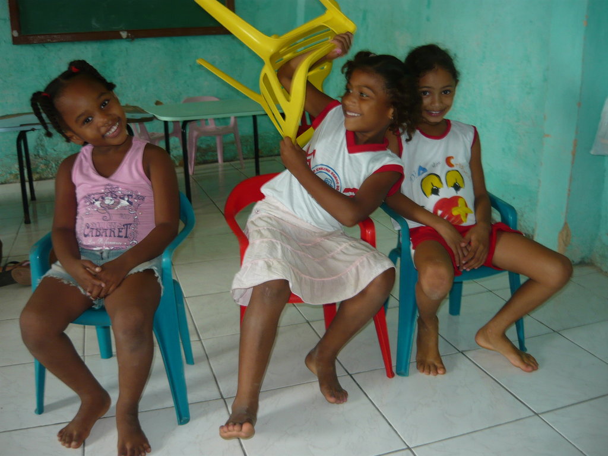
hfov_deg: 55.4
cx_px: 304
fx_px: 580
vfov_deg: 42.9
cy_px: 228
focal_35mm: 33
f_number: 2.8
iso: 100
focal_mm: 5.5
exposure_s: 1/30
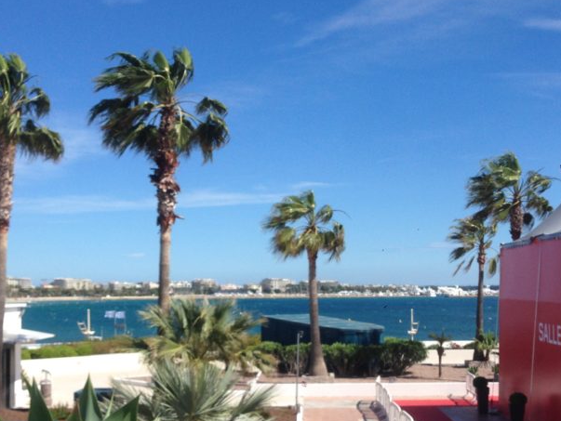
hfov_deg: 34.3
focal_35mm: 56
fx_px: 908
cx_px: 314
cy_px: 293
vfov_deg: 25.9
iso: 50
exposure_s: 1/2008
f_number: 2.4
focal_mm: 4.12
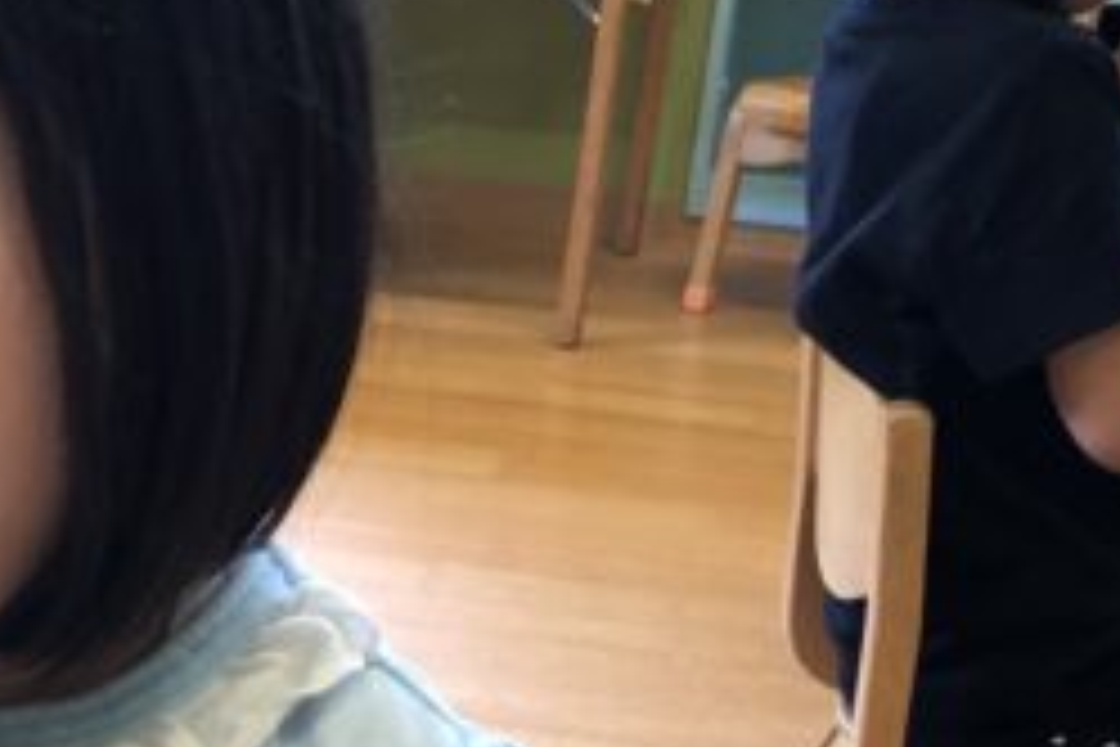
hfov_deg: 21.2
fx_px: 2800
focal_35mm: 90
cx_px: -184
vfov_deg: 14.7
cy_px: 904
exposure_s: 1/17
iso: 40
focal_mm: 3.99
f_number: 1.8
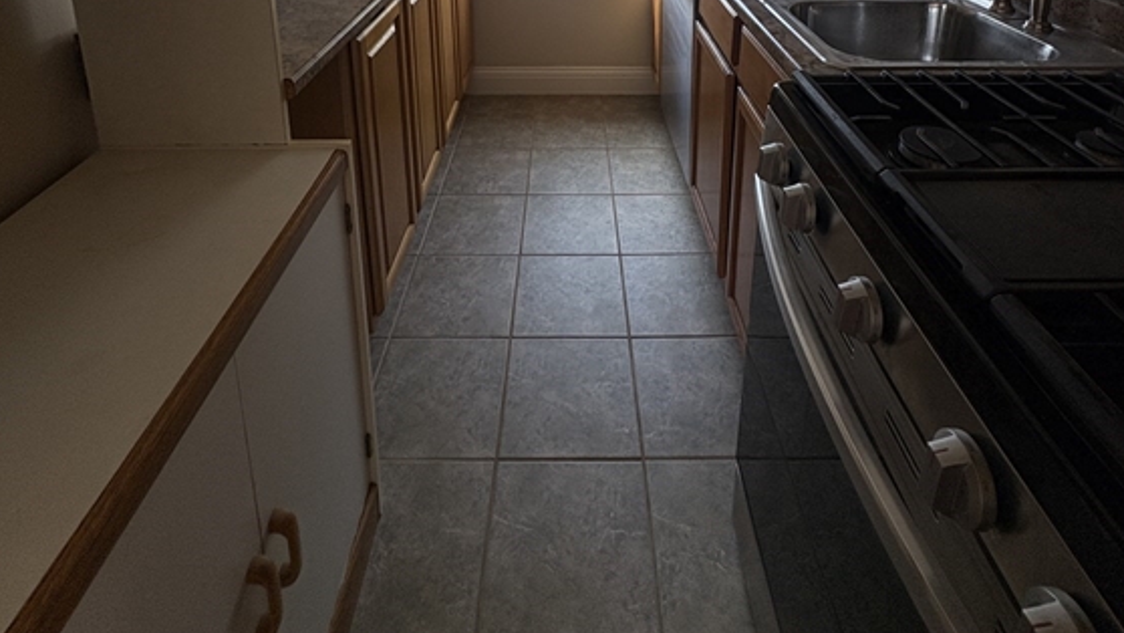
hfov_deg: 83.8
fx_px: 626
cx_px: 574
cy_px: -30
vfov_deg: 43.9
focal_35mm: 21
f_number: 2.2
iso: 100
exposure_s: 1/117
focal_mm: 2.22
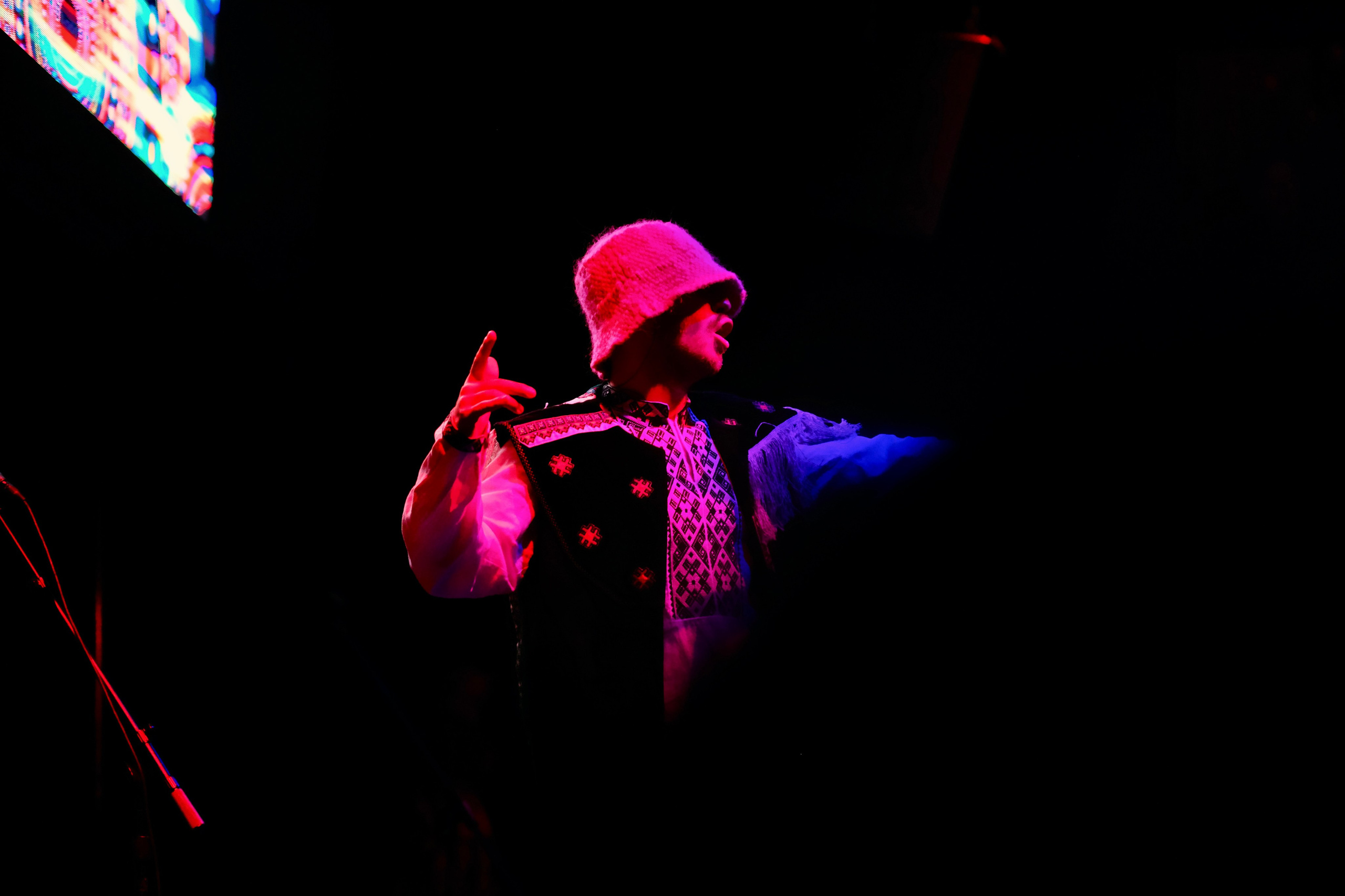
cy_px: 448
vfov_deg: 16.3
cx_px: 672
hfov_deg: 24.2
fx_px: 3138
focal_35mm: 84
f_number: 1.6
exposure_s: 1/800
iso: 3200
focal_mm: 56
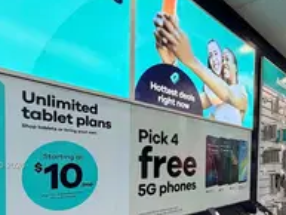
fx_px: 240
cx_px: 206
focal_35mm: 29
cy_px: 166
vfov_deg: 46.2
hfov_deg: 59.1
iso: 40
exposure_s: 1/120
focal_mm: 2.22
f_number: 2.2
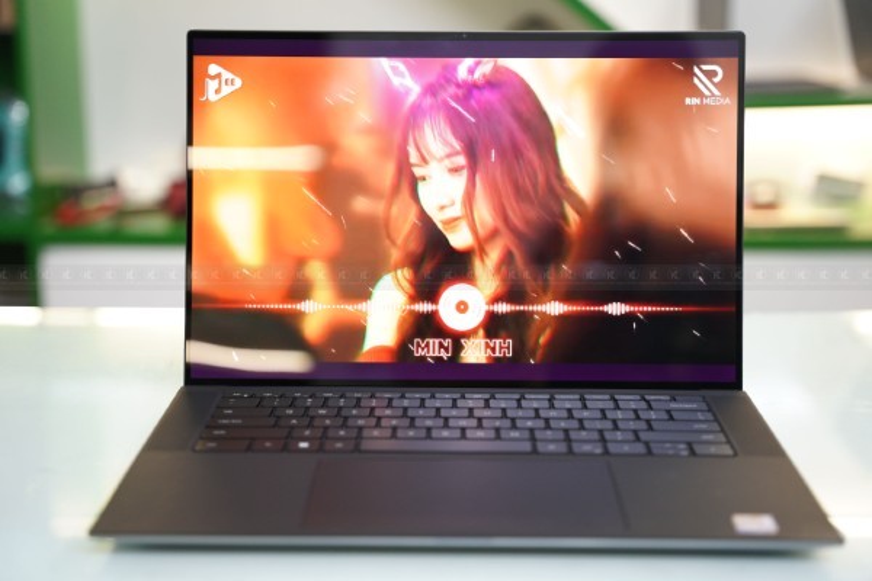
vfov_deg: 24.1
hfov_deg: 35.5
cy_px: 290
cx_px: 436
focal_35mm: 56
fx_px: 1364
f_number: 2.8
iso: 2000
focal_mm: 56.3
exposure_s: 1/200
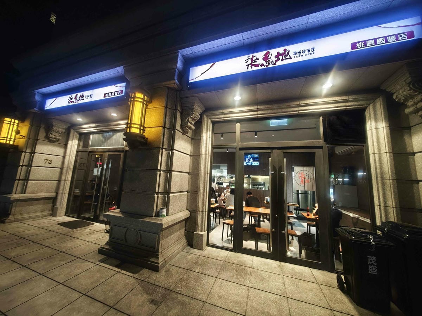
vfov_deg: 94.5
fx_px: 146
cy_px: 158
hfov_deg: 110.5
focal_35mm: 12
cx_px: 211
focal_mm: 2.03
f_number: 1.8
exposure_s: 1/33.3
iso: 800
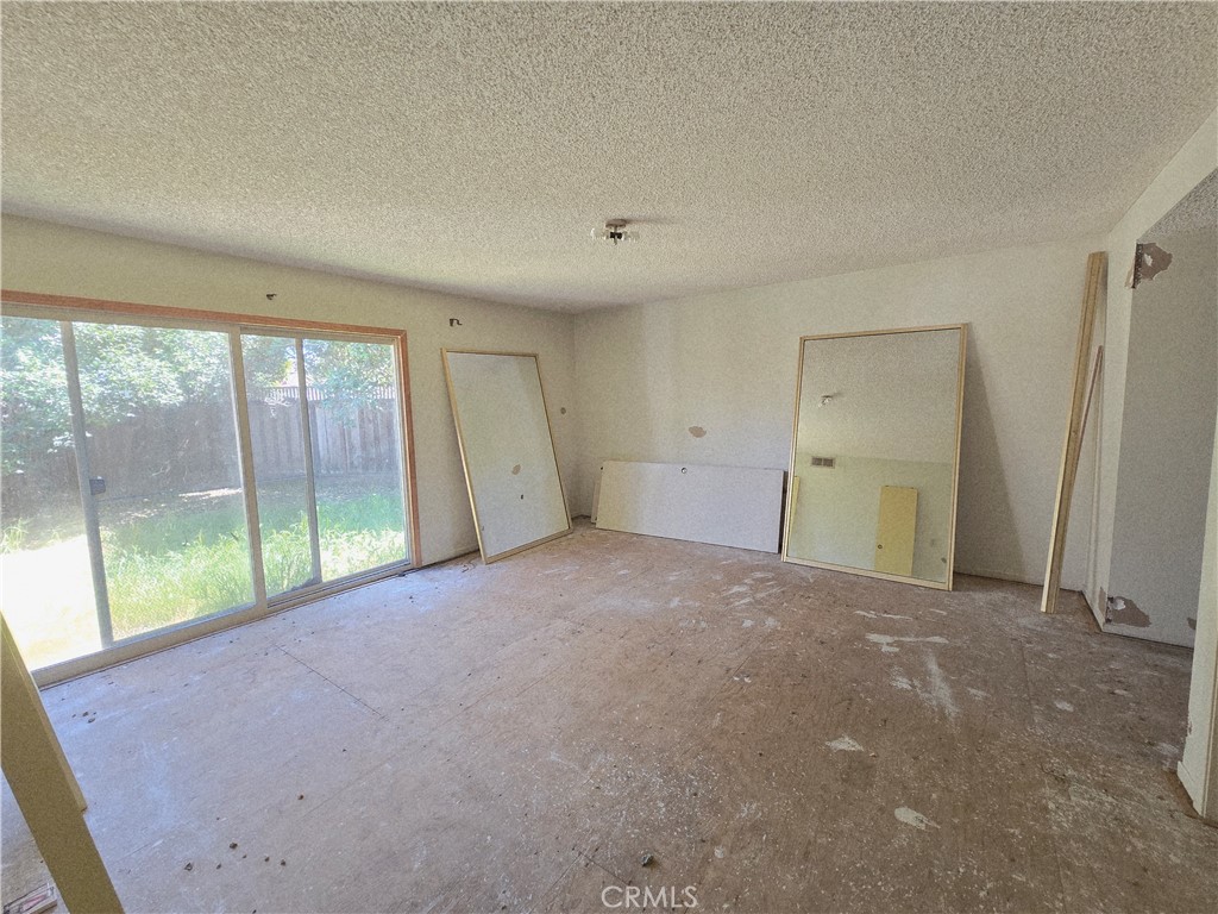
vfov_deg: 89.9
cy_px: 457
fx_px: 457
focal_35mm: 13
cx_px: 609
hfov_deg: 106.2
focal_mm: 2.2
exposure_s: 1/60
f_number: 2.2
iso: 320
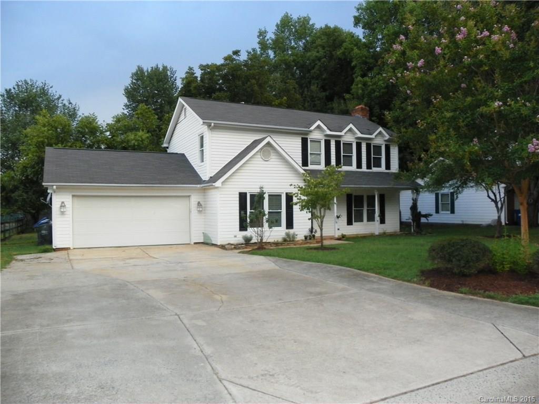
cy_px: 202
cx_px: 270
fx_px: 436
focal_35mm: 28
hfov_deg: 63.4
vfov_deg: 49.7
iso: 160
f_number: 2.8
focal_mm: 5
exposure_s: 1/125
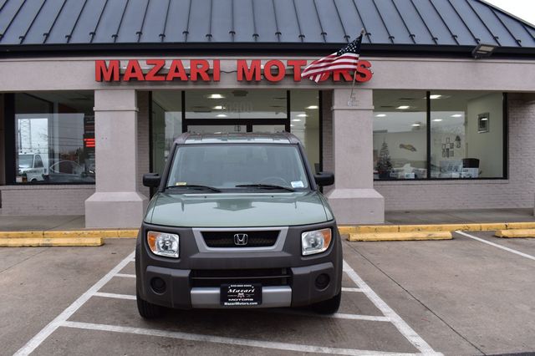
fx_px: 468
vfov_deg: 41.7
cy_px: 178
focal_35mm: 32
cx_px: 268
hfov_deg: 59.5
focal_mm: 21
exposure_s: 1/80
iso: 400
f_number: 8
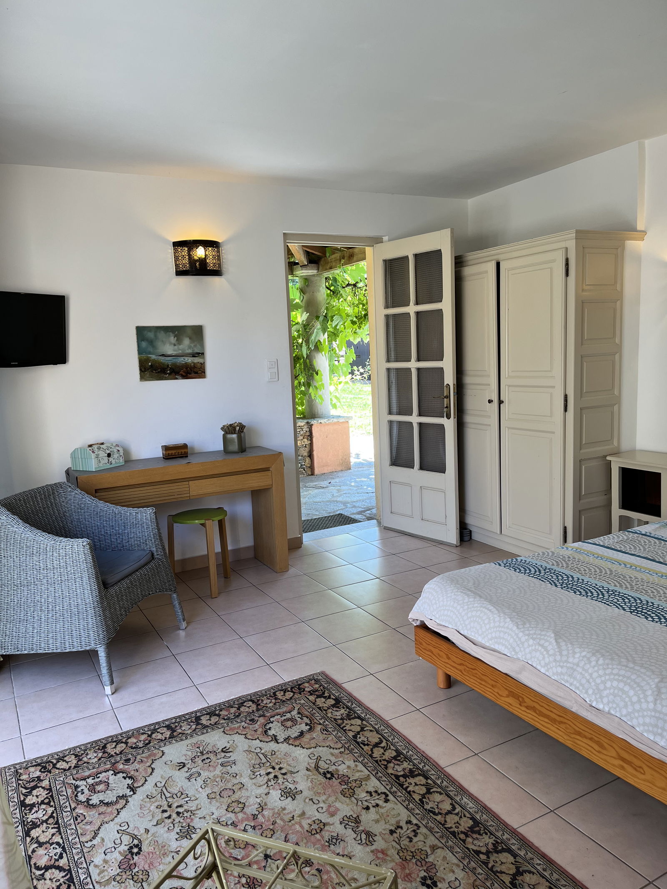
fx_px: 668
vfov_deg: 67.3
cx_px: 334
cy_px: 444
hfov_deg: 53.1
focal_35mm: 26
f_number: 1.6
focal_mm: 5.1
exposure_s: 1/100
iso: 40
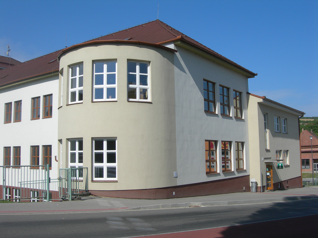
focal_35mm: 38
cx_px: 159
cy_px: 119
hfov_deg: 49.0
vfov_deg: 37.7
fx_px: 349
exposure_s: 1/847
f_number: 4.8
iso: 50
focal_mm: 7.8
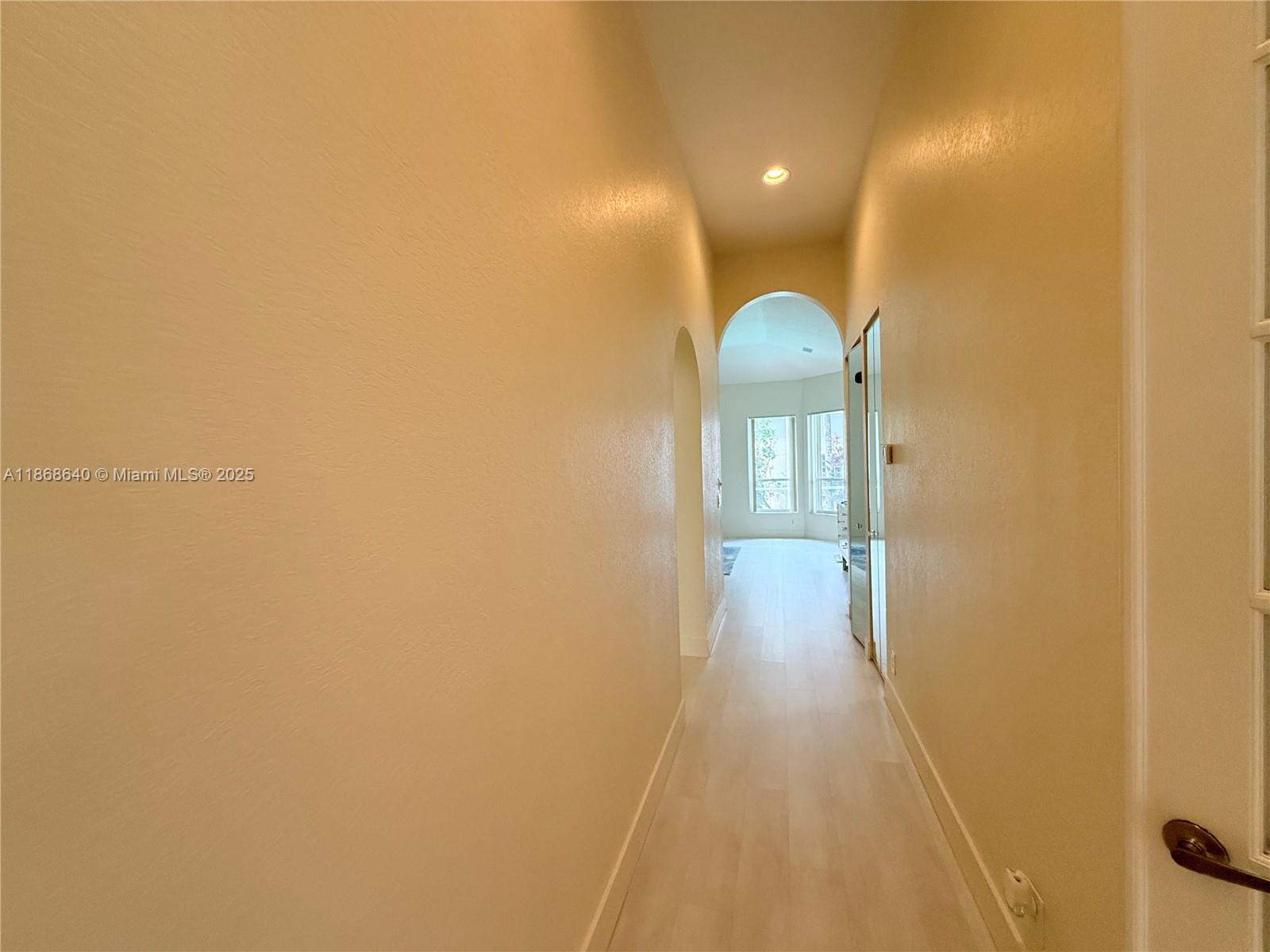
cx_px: 635
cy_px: 476
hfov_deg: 102.1
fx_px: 514
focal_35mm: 14
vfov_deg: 85.7
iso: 320
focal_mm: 2.22
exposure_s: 1/120
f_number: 2.2
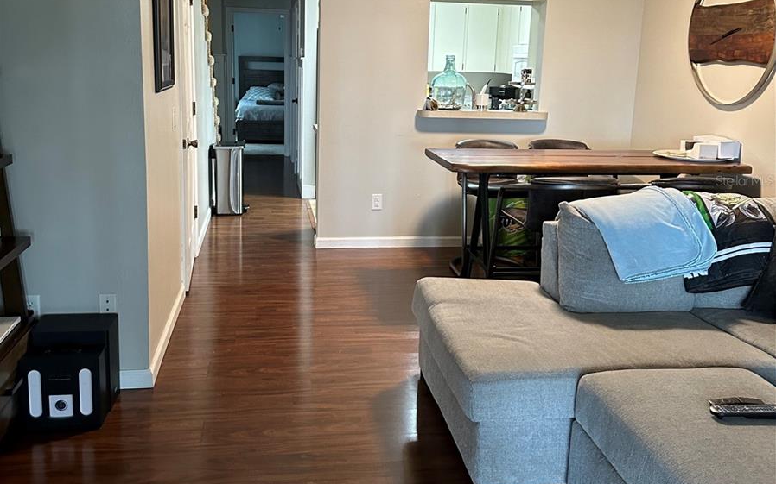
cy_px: 180
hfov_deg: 56.7
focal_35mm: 34
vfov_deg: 37.0
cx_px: 388
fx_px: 719
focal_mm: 6.86
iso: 500
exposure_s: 1/60
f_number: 1.78
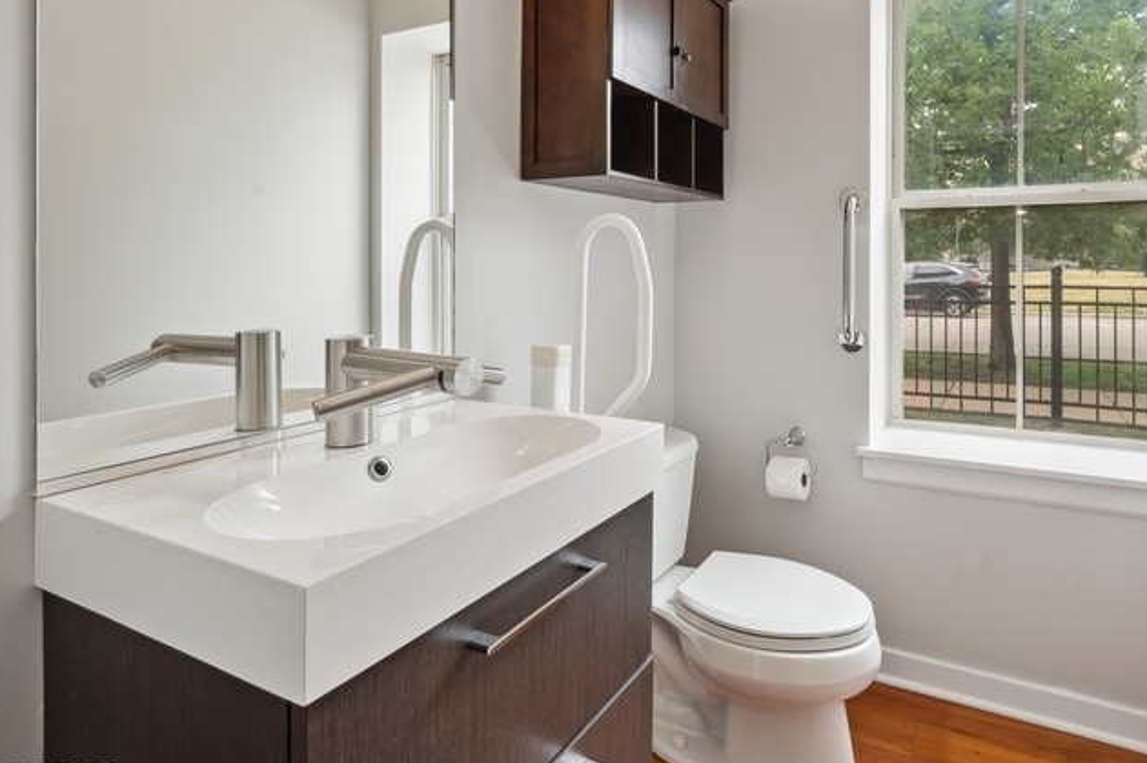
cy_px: 262
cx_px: 721
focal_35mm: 20
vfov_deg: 60.6
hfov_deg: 82.3
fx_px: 637
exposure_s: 1/4
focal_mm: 14
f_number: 9
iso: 100
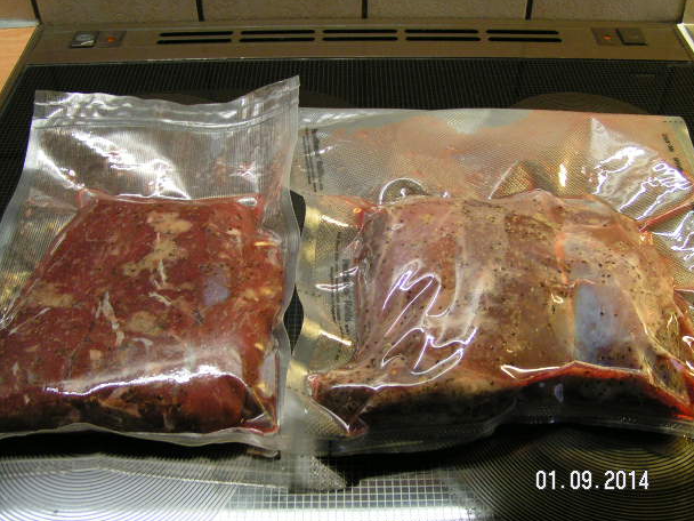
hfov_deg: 46.8
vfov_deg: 36.0
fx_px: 802
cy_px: 259
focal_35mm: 40
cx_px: 346
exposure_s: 1/10
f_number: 2.8
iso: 200
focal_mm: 5.8
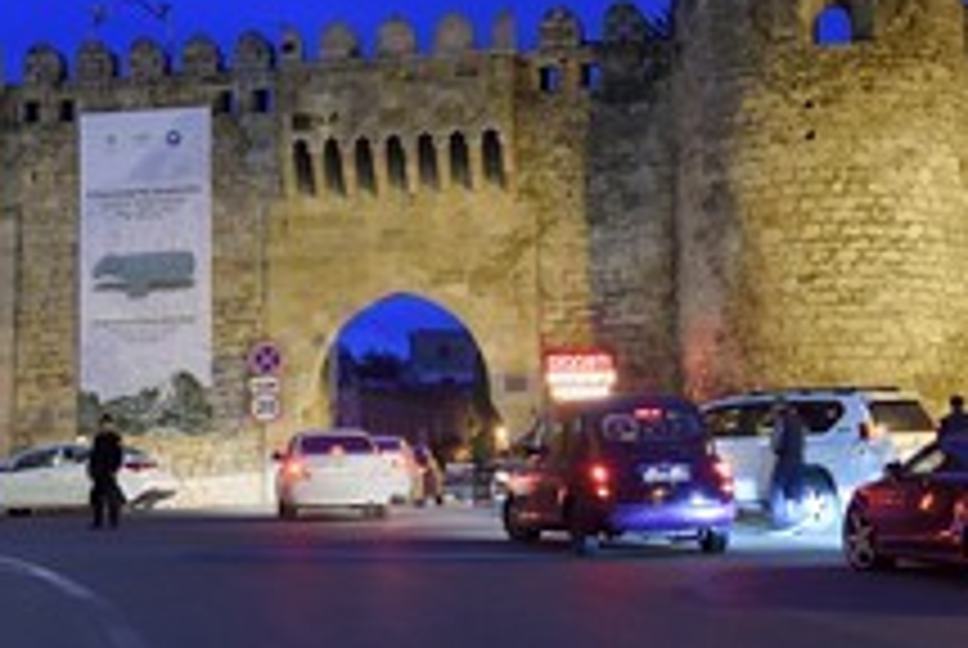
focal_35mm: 78
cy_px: 202
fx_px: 2100
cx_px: 248
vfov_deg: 17.5
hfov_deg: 25.7
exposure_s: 1/10
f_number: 5
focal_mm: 40
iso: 1600
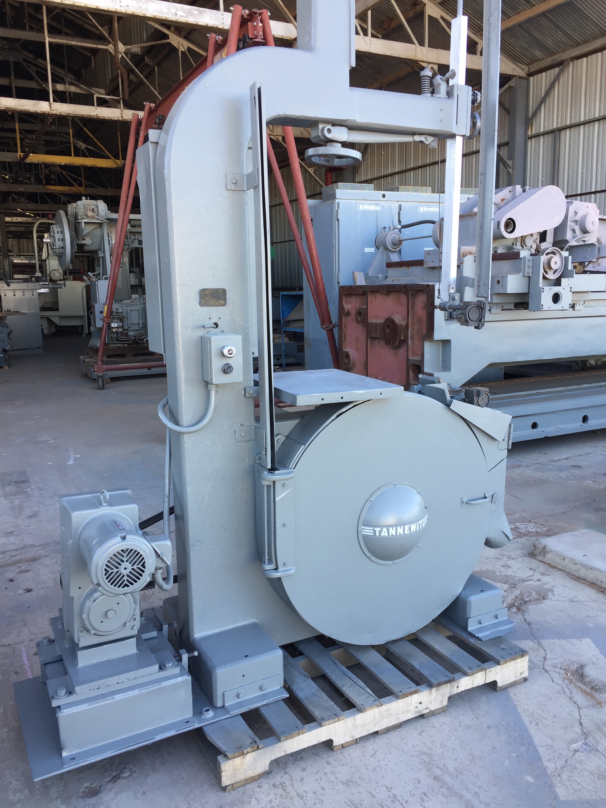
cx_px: 303
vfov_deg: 61.7
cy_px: 404
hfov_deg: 48.2
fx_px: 677
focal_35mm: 29
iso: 32
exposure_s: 1/124
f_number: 2.2
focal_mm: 4.15
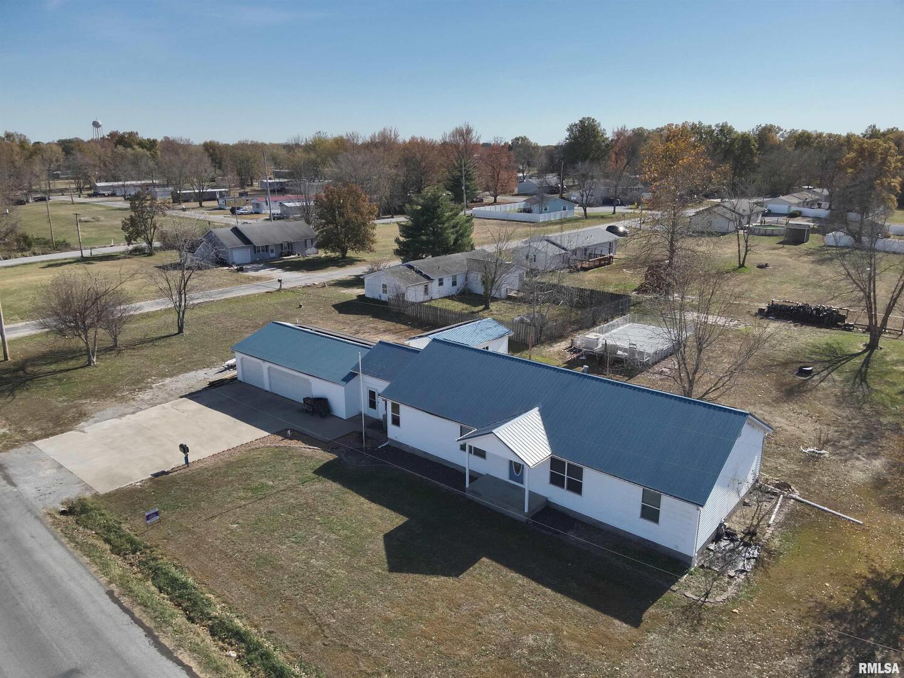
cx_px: 452
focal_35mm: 24
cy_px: 339
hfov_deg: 71.6
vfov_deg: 56.8
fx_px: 627
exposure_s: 1/1500
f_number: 2.8
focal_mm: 4.4
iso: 100
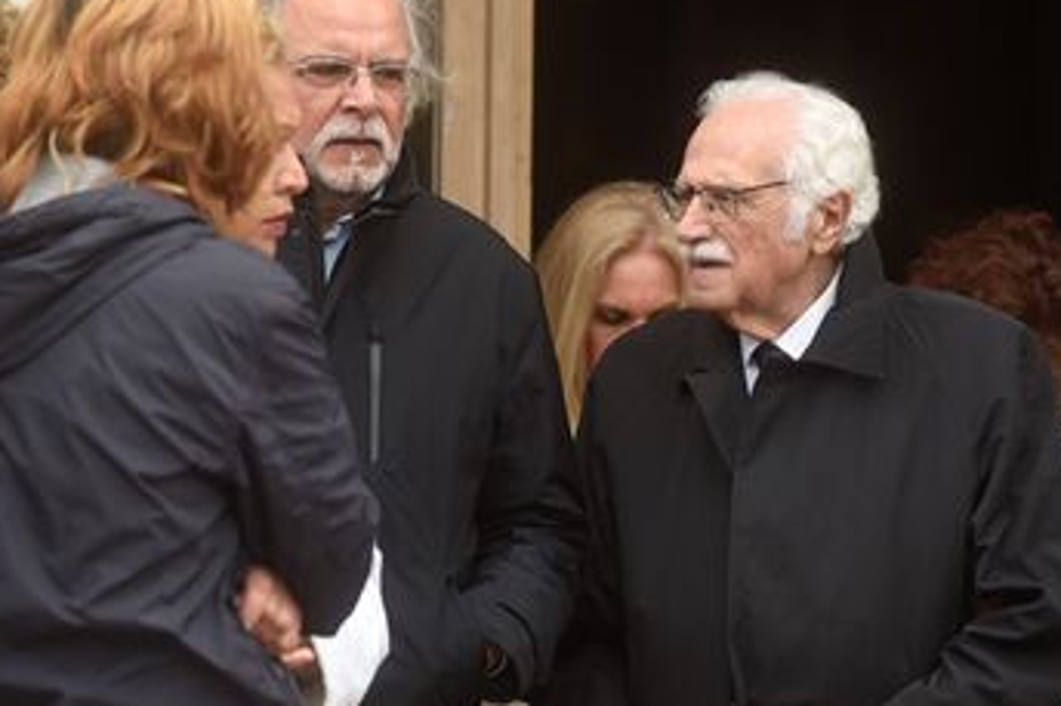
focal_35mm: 463
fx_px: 13638
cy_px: 674
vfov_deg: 3.0
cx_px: 848
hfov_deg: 4.5
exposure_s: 1/640
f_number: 5.6
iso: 800
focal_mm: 200
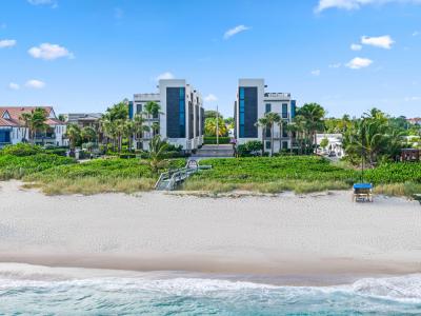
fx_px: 851
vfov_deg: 21.0
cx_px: 210
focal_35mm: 70
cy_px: 158
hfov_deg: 27.8
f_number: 2.8
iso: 100
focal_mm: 19.35
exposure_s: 1/320
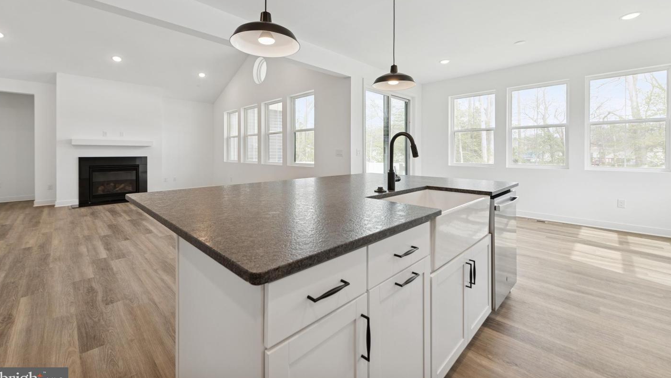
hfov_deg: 103.0
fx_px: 267
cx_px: 337
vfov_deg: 70.2
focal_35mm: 15
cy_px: 163
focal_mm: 14
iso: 100
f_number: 8
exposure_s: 1/30
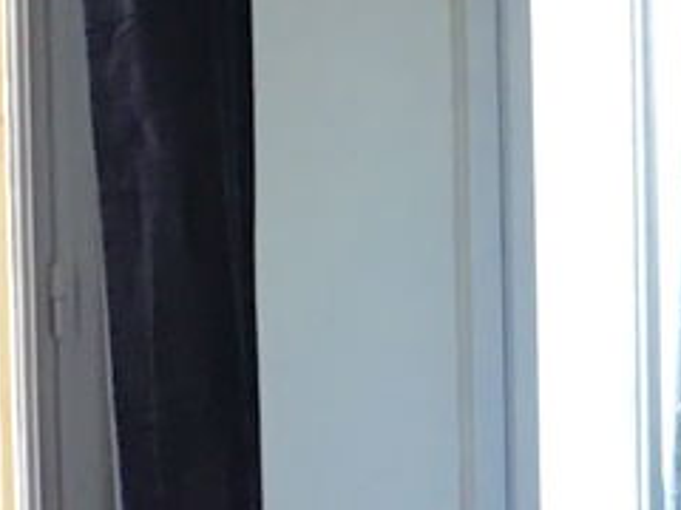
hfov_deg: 10.2
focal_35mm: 193
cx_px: 471
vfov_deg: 7.6
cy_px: 626
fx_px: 3797
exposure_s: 1/33
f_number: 2.2
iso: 80
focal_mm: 4.15
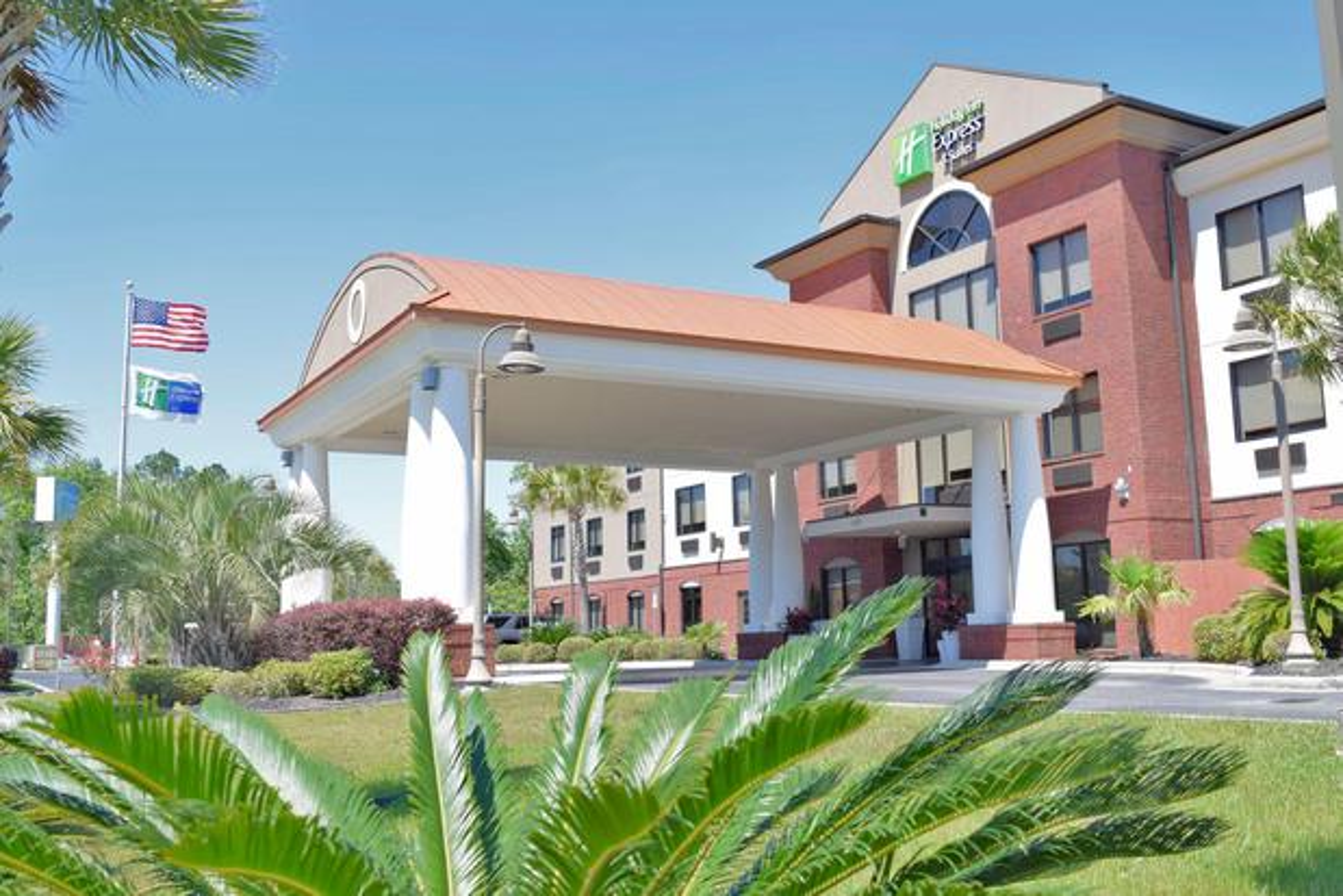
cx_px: 672
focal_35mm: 36
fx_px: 1343
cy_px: 448
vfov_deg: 36.9
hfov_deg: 53.1
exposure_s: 1/250
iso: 250
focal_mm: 24
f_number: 8
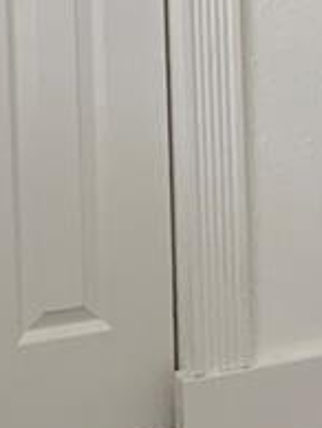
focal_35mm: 179
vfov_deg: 10.6
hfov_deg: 8.2
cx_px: 404
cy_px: -229
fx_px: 2215
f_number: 1.8
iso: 50
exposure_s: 1/75
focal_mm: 3
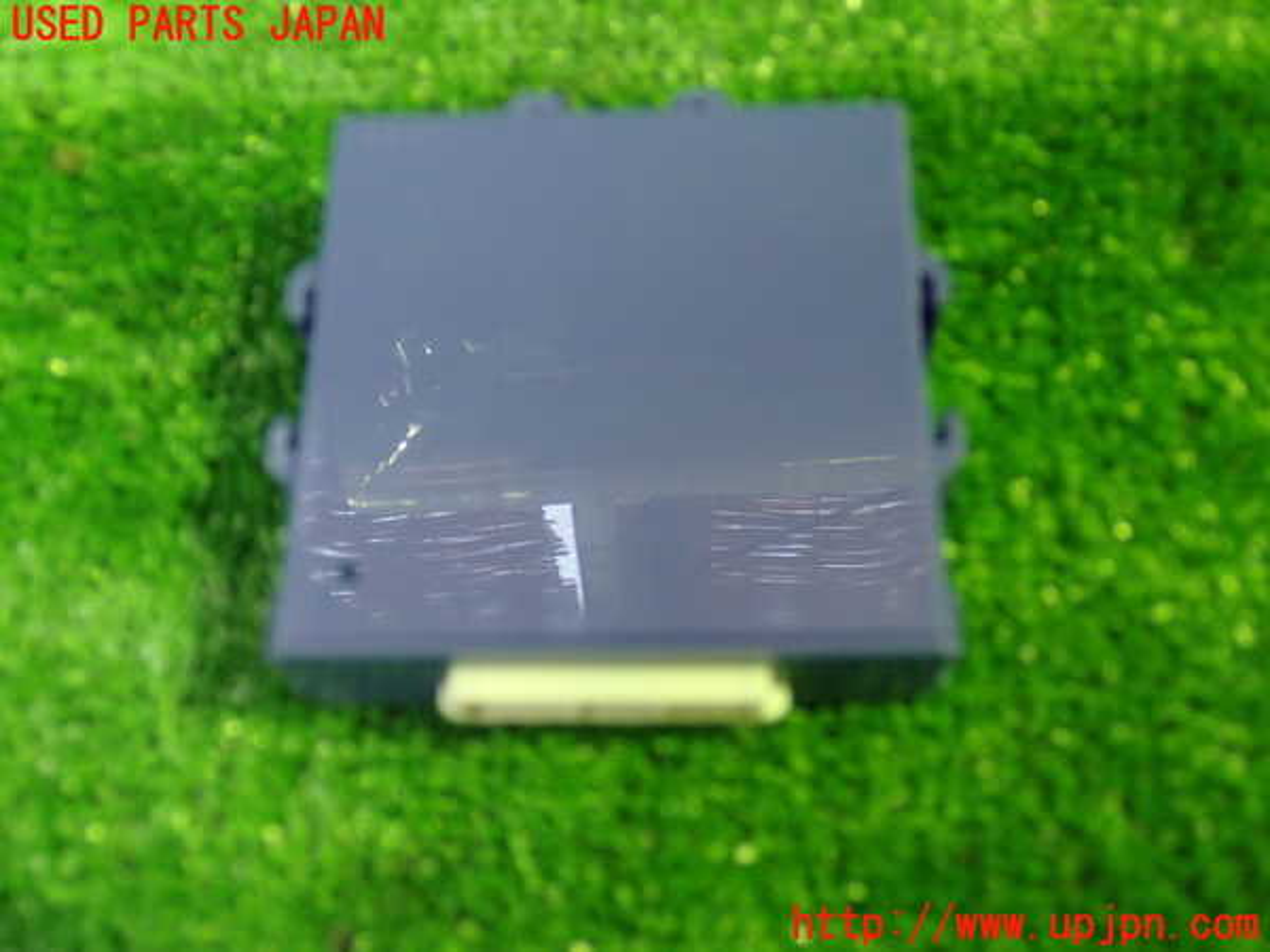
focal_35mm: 38
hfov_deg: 49.0
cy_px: 476
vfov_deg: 37.7
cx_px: 635
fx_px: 1394
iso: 800
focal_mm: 6.83
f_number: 2.7
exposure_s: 1/25
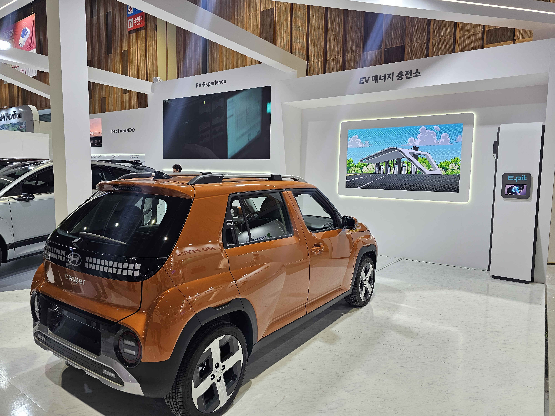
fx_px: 369
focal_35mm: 23
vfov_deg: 58.9
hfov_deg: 73.9
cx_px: 278
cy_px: 208
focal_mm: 6.3
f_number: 1.7
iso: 80
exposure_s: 1/120
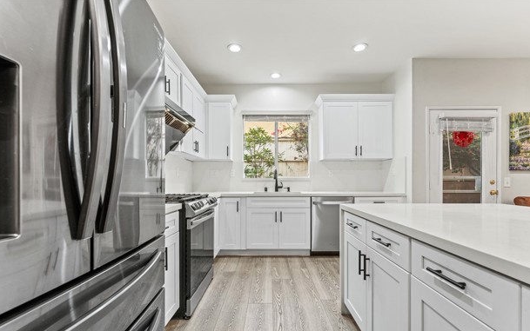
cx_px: 271
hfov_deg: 101.4
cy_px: 183
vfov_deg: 74.6
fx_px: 217
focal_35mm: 15
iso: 400
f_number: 6.3
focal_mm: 14
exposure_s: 1/6
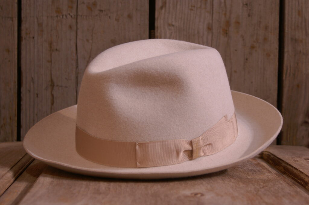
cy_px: 102
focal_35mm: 90
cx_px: 154
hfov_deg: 22.6
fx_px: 772
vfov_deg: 15.2
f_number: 5.6
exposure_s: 1/5
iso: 100
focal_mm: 60
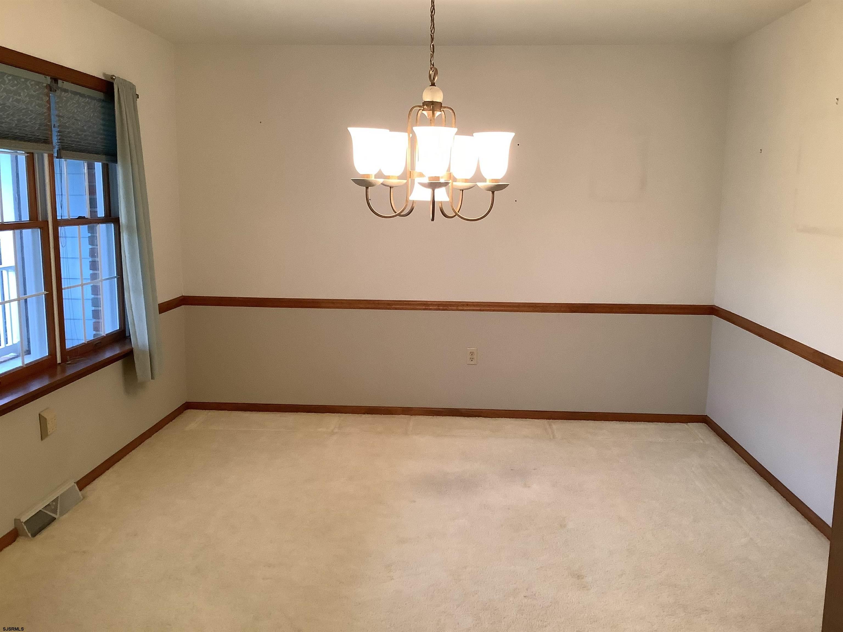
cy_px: 316
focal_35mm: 31
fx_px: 755
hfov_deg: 58.4
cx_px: 422
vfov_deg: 45.4
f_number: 2.4
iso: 200
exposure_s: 1/60
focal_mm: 3.3
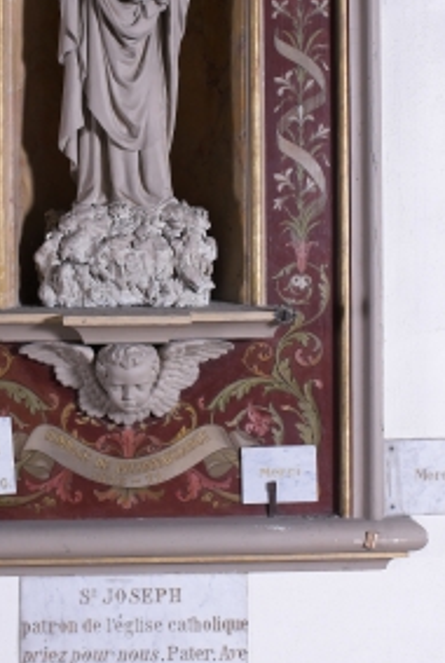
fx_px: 1402
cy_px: 187
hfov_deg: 17.9
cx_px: 109
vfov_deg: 26.3
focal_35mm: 76
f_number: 10
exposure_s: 1/100
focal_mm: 28
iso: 100
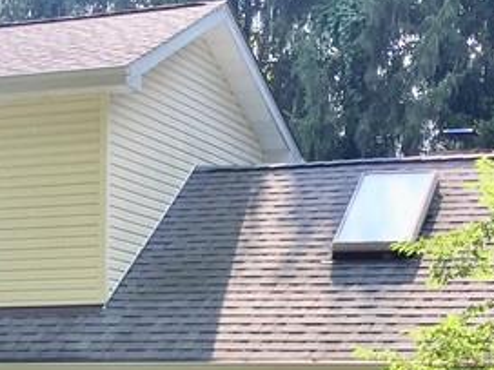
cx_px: 71
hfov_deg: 17.8
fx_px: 1556
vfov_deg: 13.2
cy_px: 453
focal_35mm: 109
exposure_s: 1/488
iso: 32
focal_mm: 4.15
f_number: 2.2
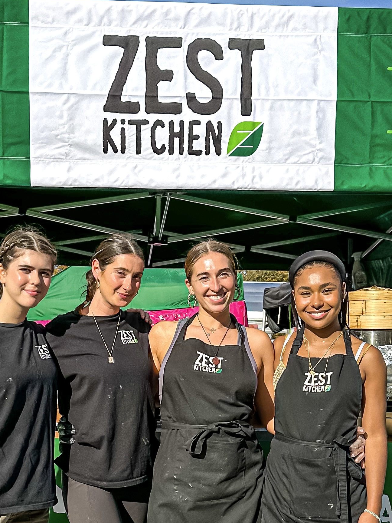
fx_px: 846
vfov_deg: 33.7
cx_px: 145
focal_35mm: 56
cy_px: 385
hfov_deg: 26.0
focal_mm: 6.86
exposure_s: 1/6400
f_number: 1.8
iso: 80
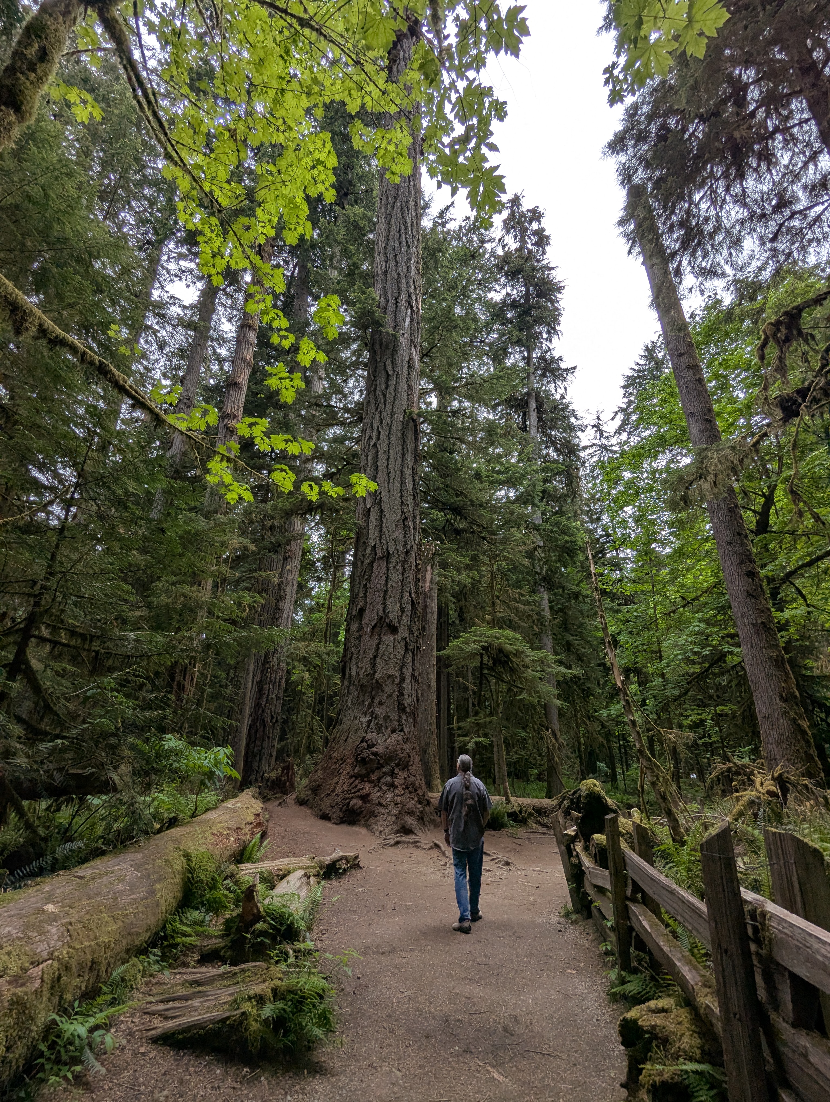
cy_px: 551
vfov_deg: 94.4
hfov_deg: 78.2
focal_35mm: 16
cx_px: 415
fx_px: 510
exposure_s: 1/869
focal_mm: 2.35
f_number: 2.2
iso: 44
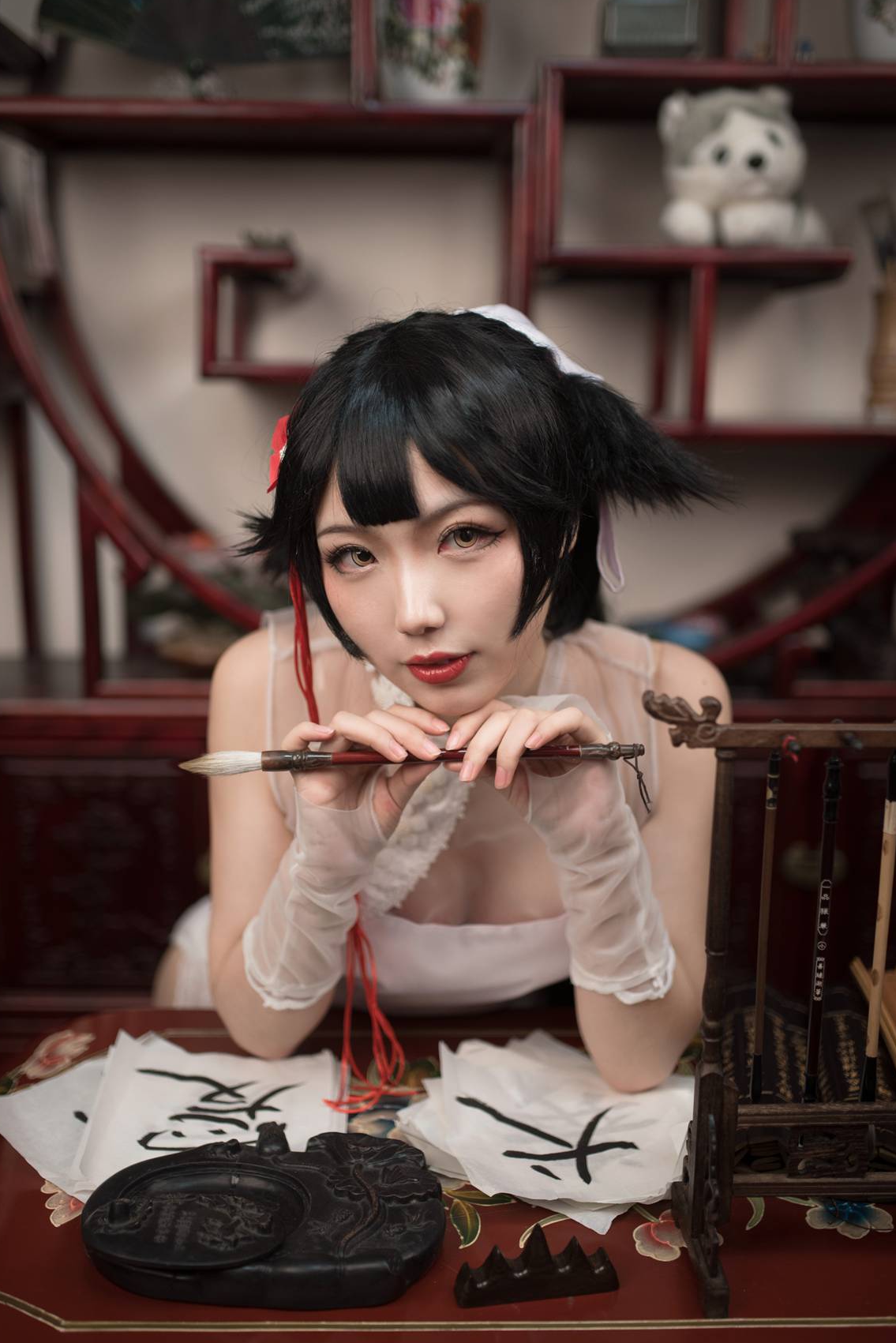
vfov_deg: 51.9
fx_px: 1380
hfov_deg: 36.0
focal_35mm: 37
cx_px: 438
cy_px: 700
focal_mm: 35
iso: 400
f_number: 1.4
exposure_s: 1/200
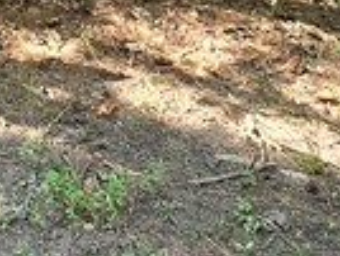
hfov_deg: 18.3
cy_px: -269
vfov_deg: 12.9
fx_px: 974
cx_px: -112
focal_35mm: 99
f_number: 2.2
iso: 250
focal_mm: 2.2
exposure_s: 1/100
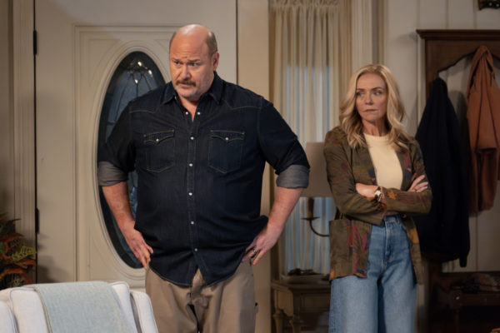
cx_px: 250
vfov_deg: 10.2
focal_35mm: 134
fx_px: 1861
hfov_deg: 15.3
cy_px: 166
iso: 8000
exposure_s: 1/200
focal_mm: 134
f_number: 2.8
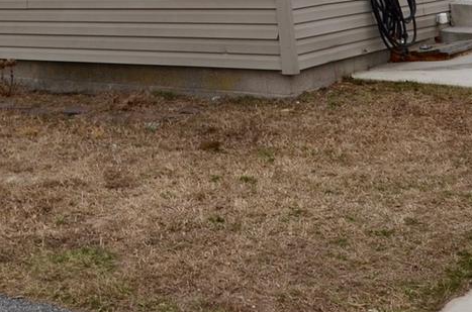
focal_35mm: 158
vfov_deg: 8.4
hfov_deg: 12.8
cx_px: -33
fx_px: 2067
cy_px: -223
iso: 100
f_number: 8
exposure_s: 1/250
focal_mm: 24
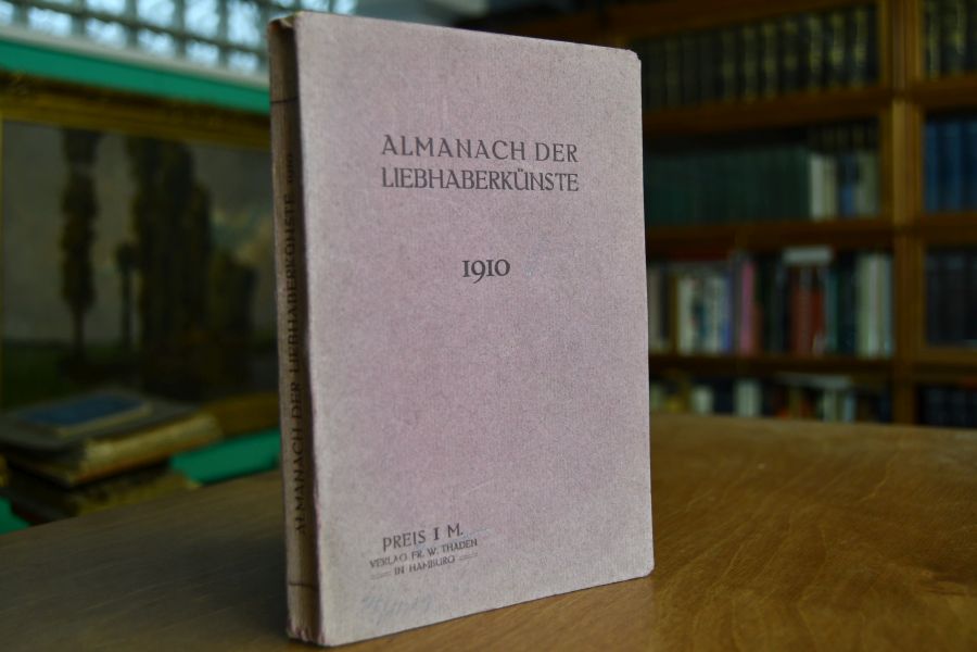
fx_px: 923
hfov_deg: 55.8
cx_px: 488
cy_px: 326
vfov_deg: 38.9
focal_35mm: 34
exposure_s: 1/125
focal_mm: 23
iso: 900
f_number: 3.8
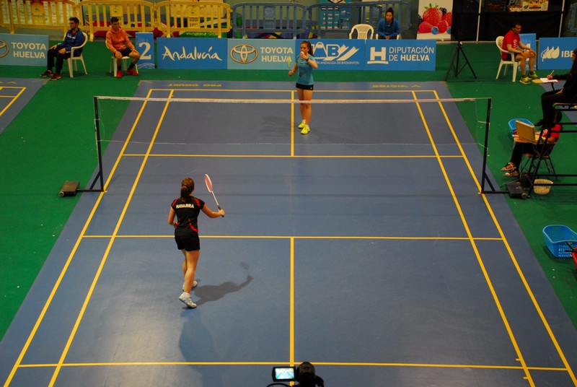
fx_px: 1156
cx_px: 288
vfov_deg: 19.0
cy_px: 194
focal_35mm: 72
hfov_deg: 28.0
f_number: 4.5
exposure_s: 1/25
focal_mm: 48
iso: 800
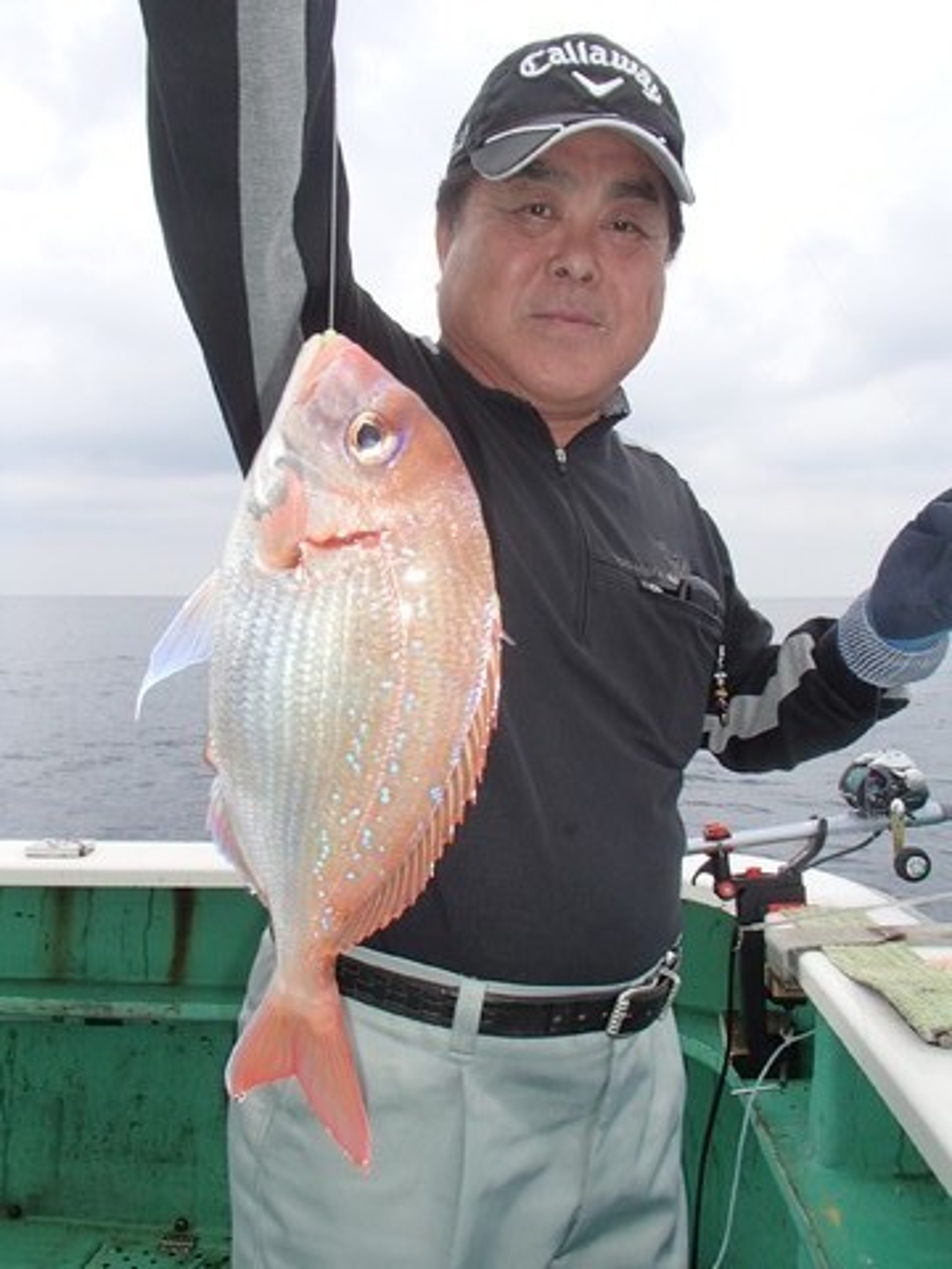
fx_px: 1027
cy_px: 634
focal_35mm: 28
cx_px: 476
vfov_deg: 63.4
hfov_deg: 49.7
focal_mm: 5
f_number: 3.9
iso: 100
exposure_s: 1/60
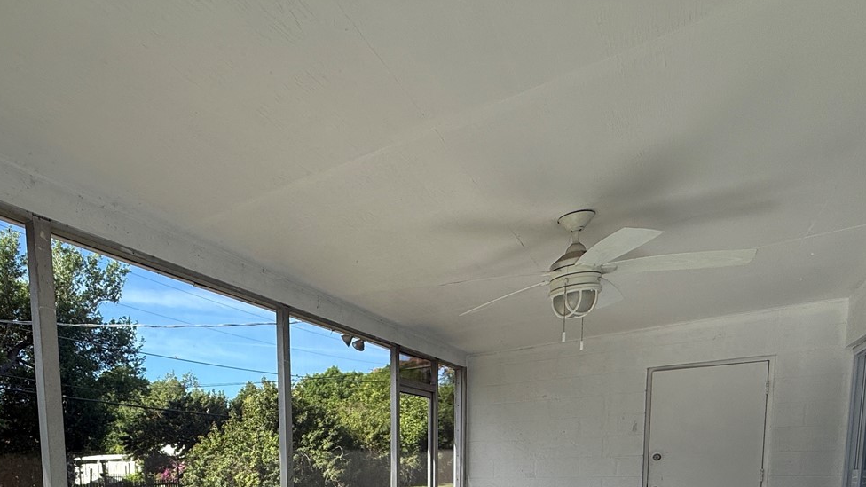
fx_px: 574
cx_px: 260
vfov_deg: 38.8
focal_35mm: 25
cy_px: 522
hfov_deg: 70.9
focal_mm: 2.22
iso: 50
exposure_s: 1/549
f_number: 2.2
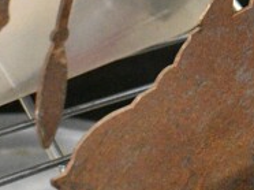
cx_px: 232
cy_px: -161
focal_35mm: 142
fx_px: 1041
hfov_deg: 13.8
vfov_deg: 9.8
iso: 6400
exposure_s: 1/80
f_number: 4.5
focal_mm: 20
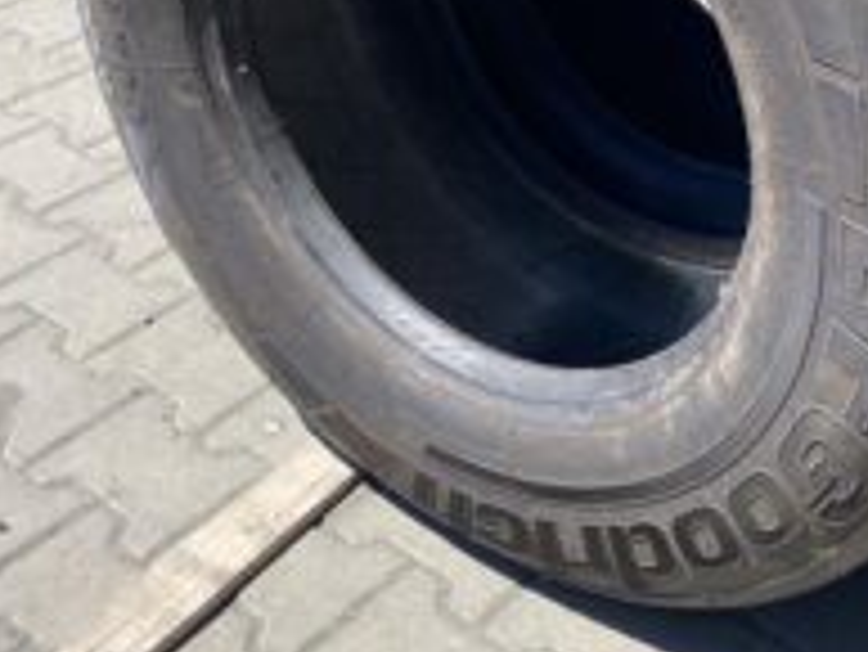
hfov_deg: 32.7
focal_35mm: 58
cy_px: 47
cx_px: 625
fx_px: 1455
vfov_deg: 24.4
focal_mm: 4.25
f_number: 1.8
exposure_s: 1/1025
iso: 32
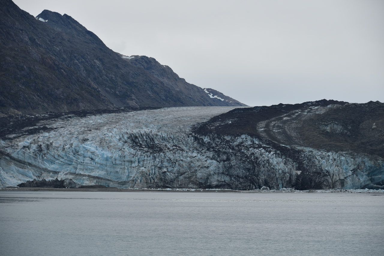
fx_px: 1440
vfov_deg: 10.2
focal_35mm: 135
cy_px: 128
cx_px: 192
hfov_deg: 15.2
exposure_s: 1/320
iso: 100
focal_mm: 135
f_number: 7.1
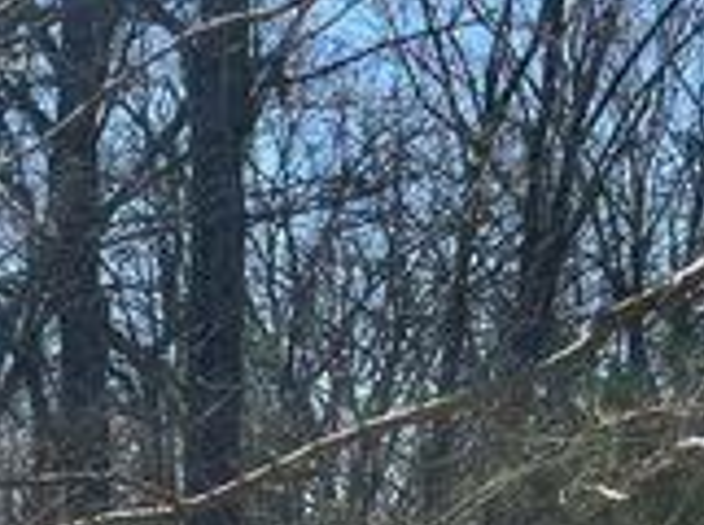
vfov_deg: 12.3
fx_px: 2192
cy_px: 991
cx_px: -271
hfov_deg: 16.9
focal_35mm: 108
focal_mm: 5.1
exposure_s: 1/1862
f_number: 1.6
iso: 50
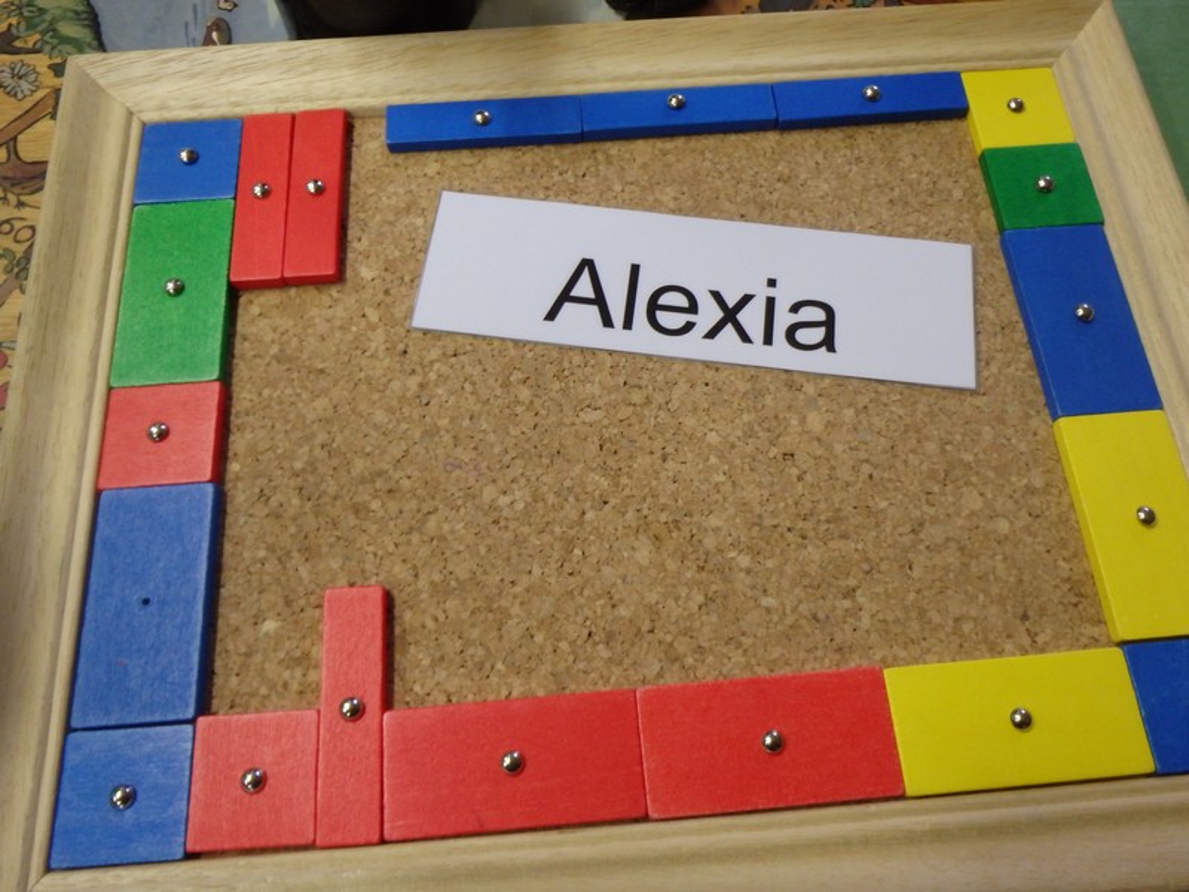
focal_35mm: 28
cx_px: 594
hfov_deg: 63.4
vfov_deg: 49.7
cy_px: 446
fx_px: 962
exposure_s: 1/30
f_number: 3.9
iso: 320
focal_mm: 5
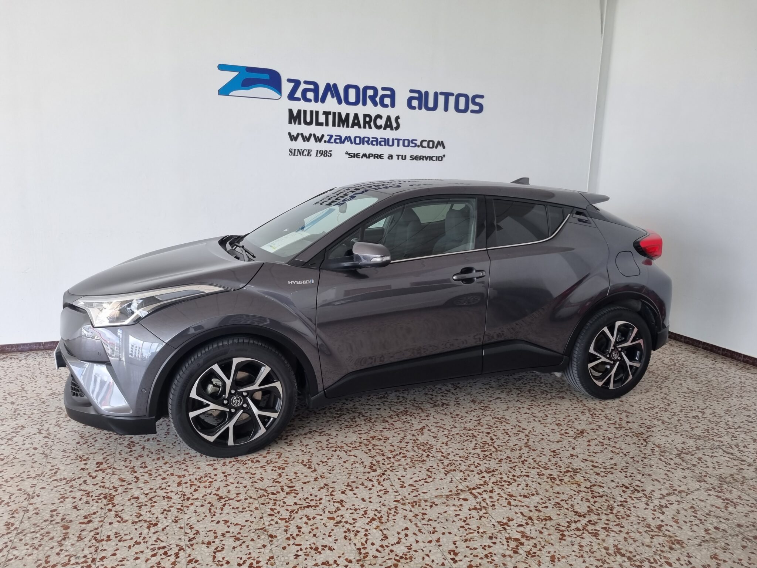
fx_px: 569
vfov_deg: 53.1
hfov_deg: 67.3
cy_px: 284
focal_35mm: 26
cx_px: 378
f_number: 1.8
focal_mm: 5.4
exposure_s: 1/100
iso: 50
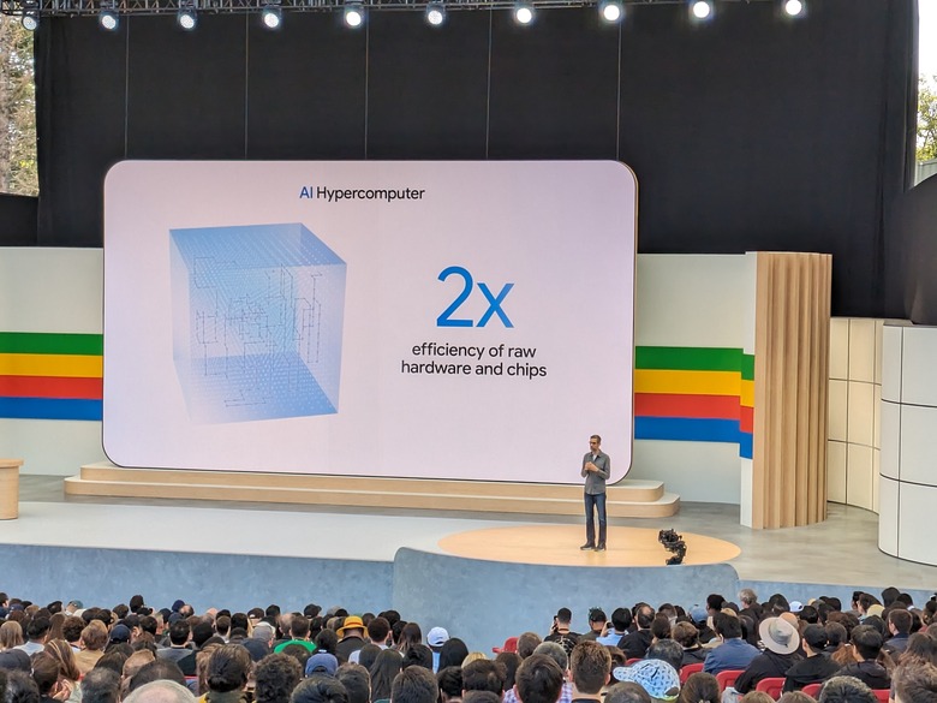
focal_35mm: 49
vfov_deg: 29.7
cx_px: 468
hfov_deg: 38.9
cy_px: 352
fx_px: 1326
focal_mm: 4.53
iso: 62
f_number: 1.7
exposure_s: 1/831
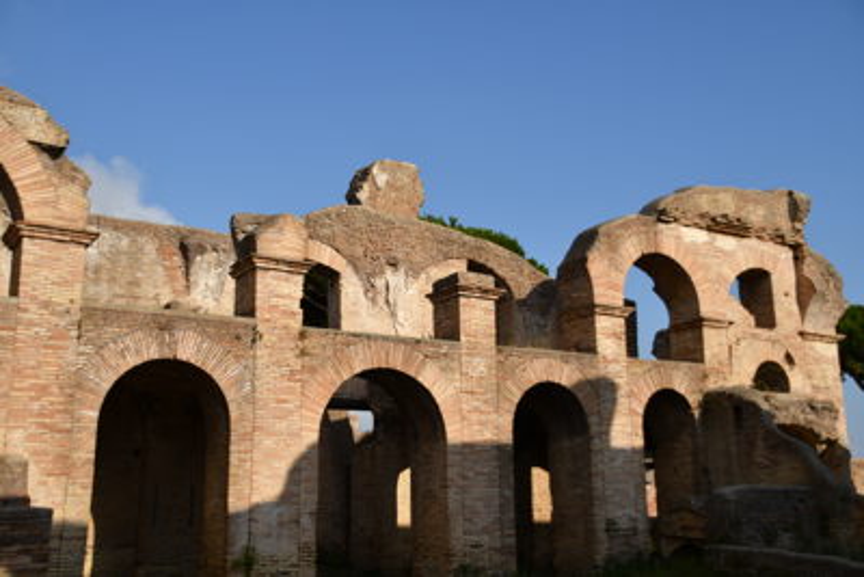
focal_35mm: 39
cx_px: 432
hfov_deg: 49.5
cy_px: 288
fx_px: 936
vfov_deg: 34.2
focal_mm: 26
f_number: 3.8
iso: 100
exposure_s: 1/2000
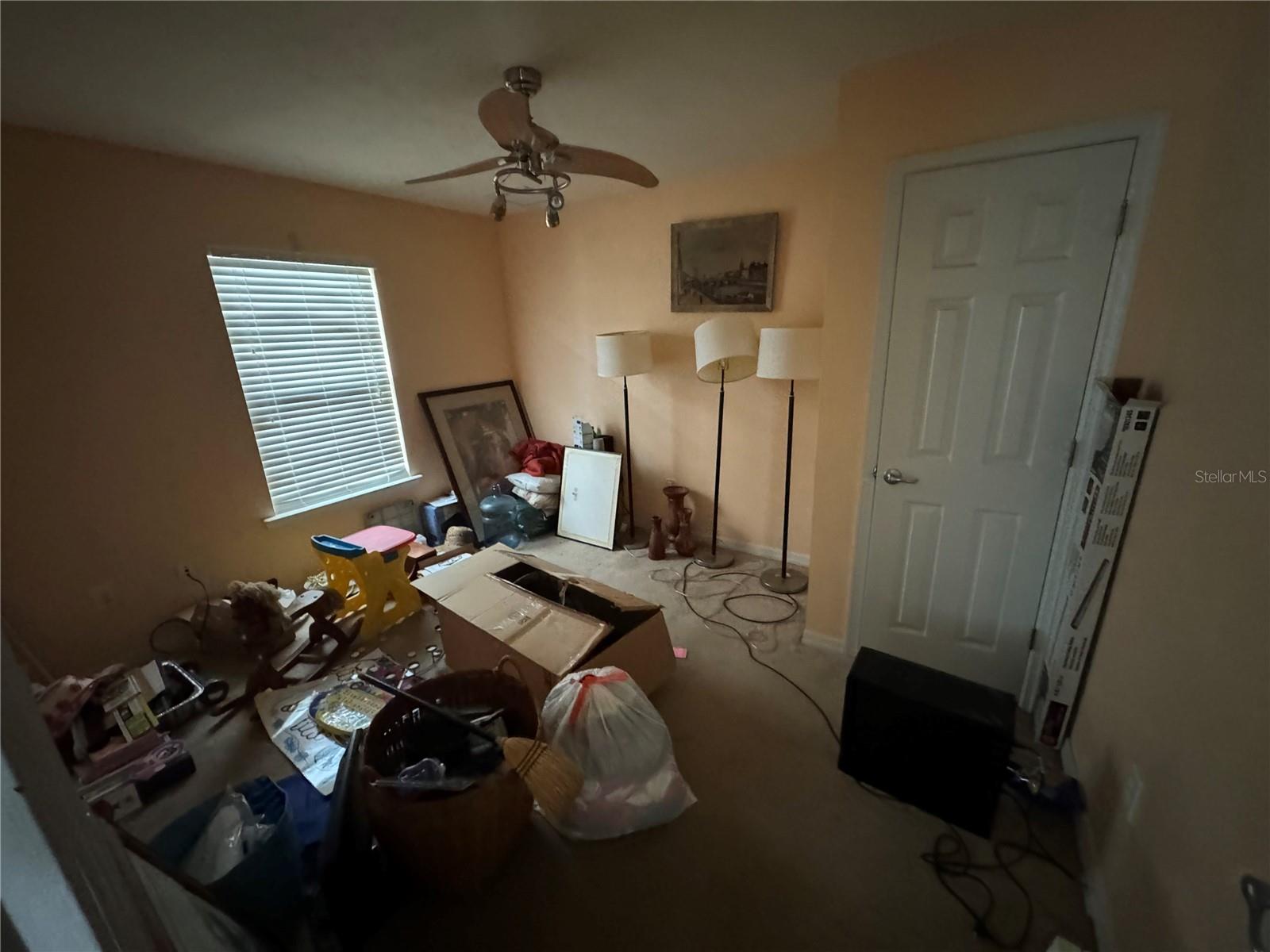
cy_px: 476
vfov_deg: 85.7
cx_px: 635
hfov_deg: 102.1
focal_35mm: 14
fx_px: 514
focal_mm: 2.22
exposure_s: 1/40
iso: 1600
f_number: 2.2
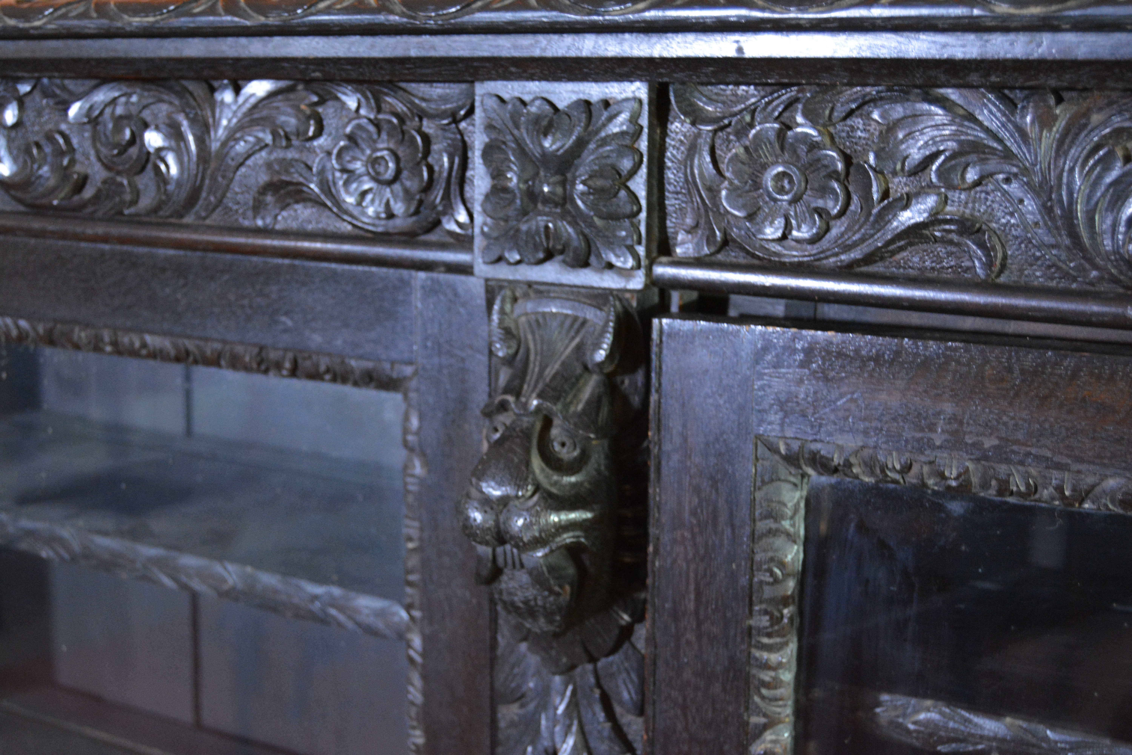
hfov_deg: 41.1
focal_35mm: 48
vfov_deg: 28.1
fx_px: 1509
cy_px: 378
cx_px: 566
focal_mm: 32
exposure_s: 1/30
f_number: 4.5
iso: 3200
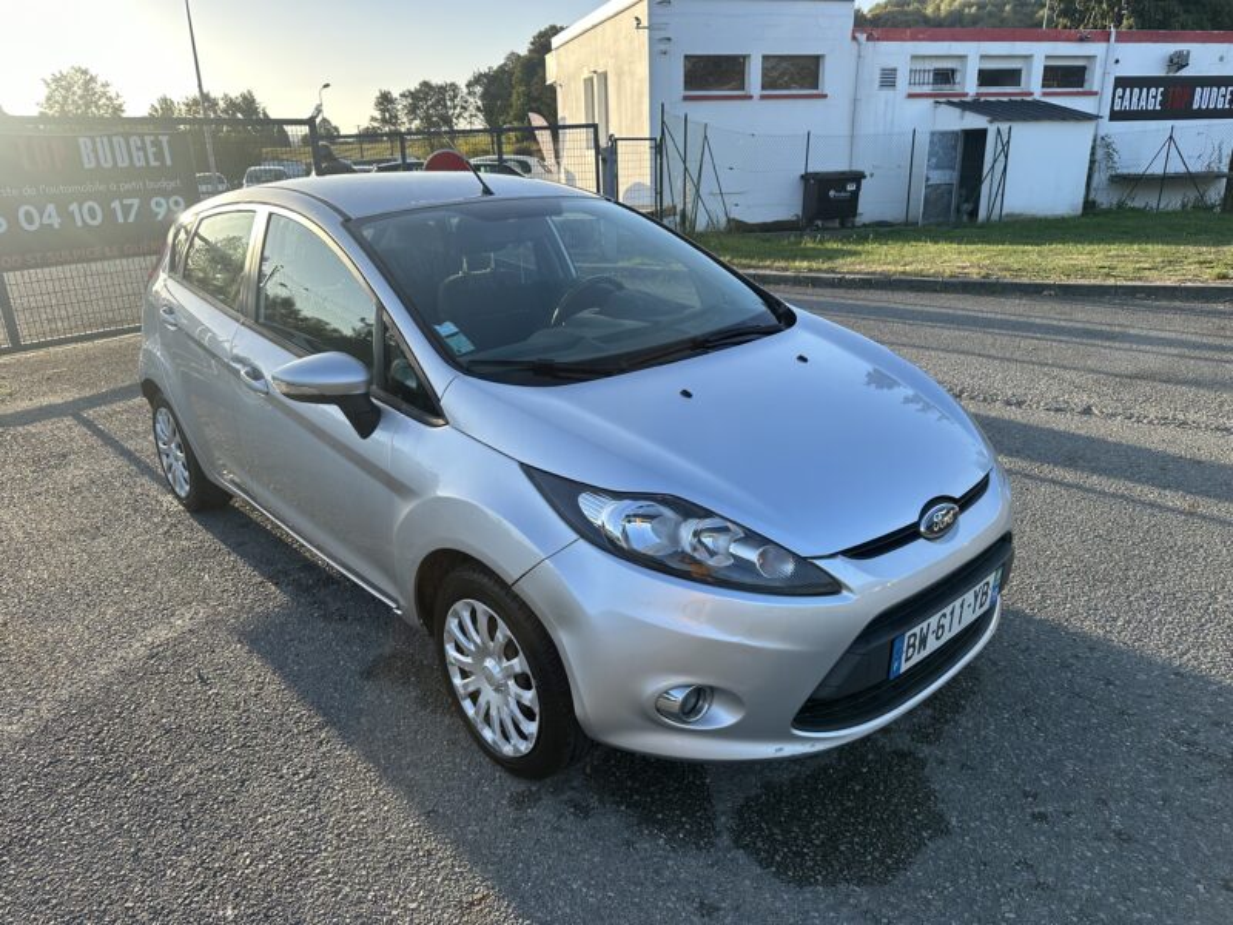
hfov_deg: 71.6
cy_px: 462
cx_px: 616
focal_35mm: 24
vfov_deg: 56.8
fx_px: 855
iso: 80
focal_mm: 6.86
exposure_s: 1/1095
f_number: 1.78
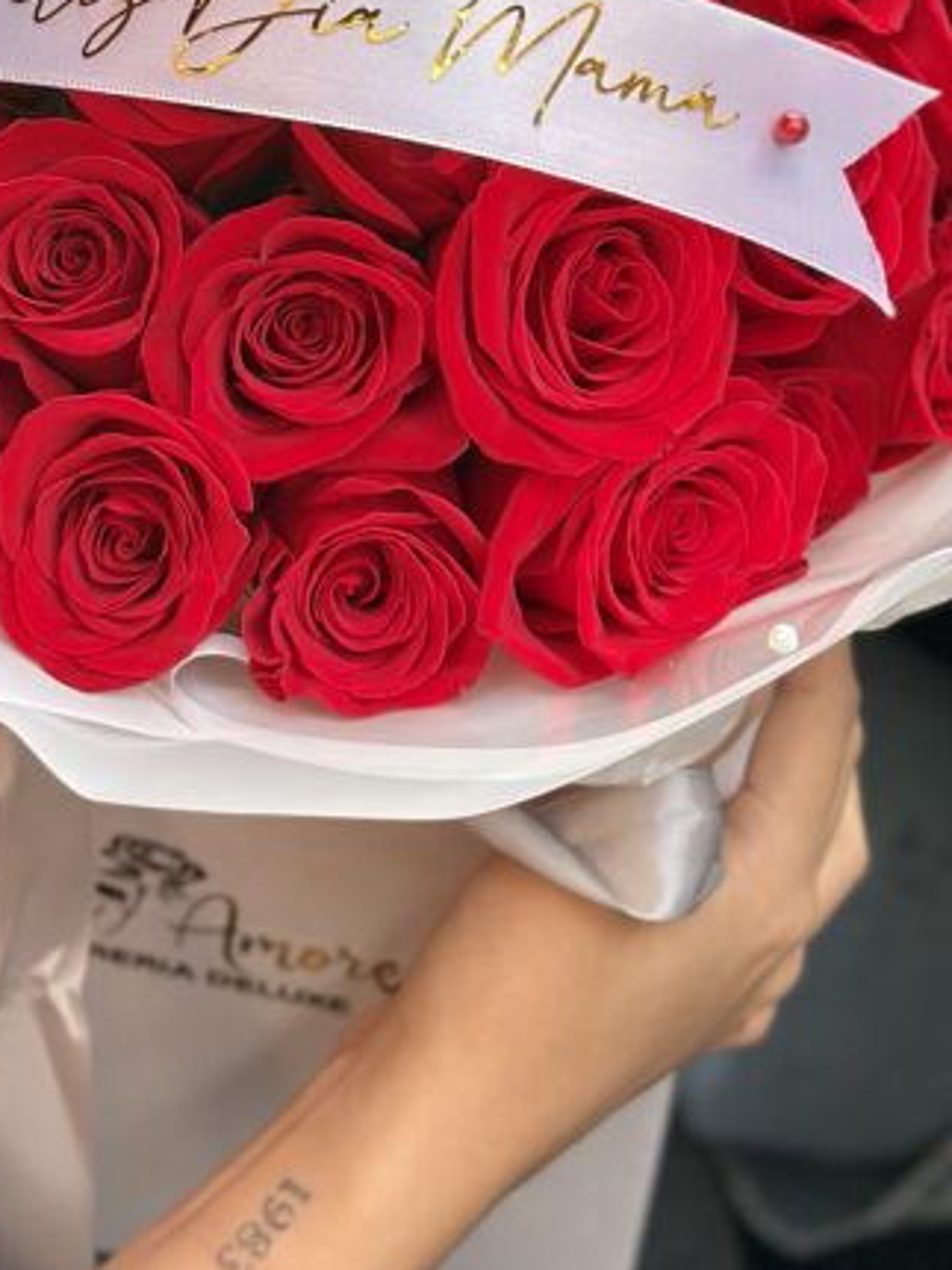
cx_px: 197
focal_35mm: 114
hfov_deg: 12.9
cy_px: 9
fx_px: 4182
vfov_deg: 16.9
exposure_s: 1/60
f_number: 1.78
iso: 160
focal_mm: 6.86
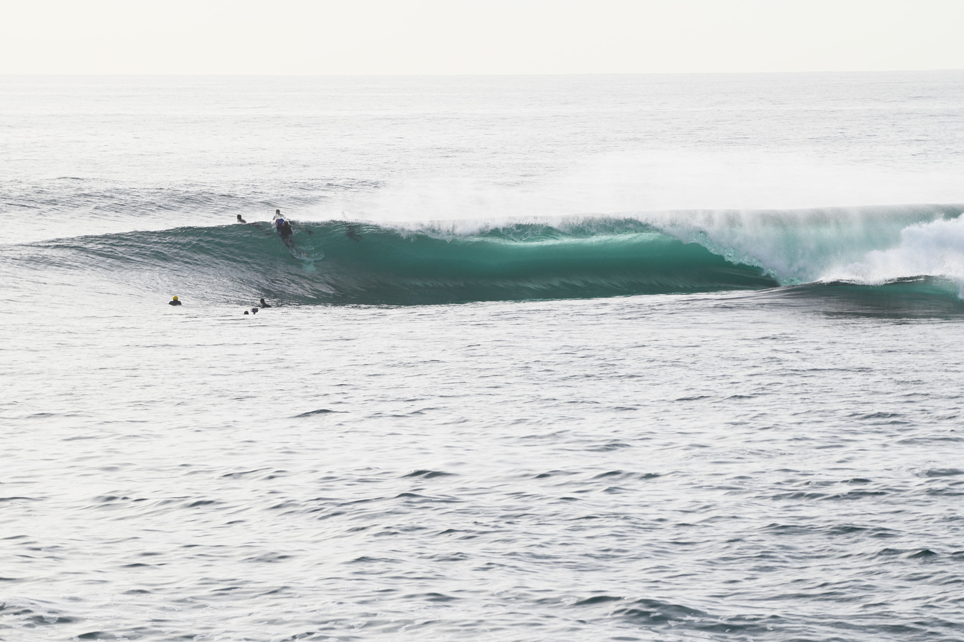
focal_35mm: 220
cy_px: 321
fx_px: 5888
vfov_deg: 6.2
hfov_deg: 9.4
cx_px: 482
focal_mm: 220
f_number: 9
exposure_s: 1/250
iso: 100
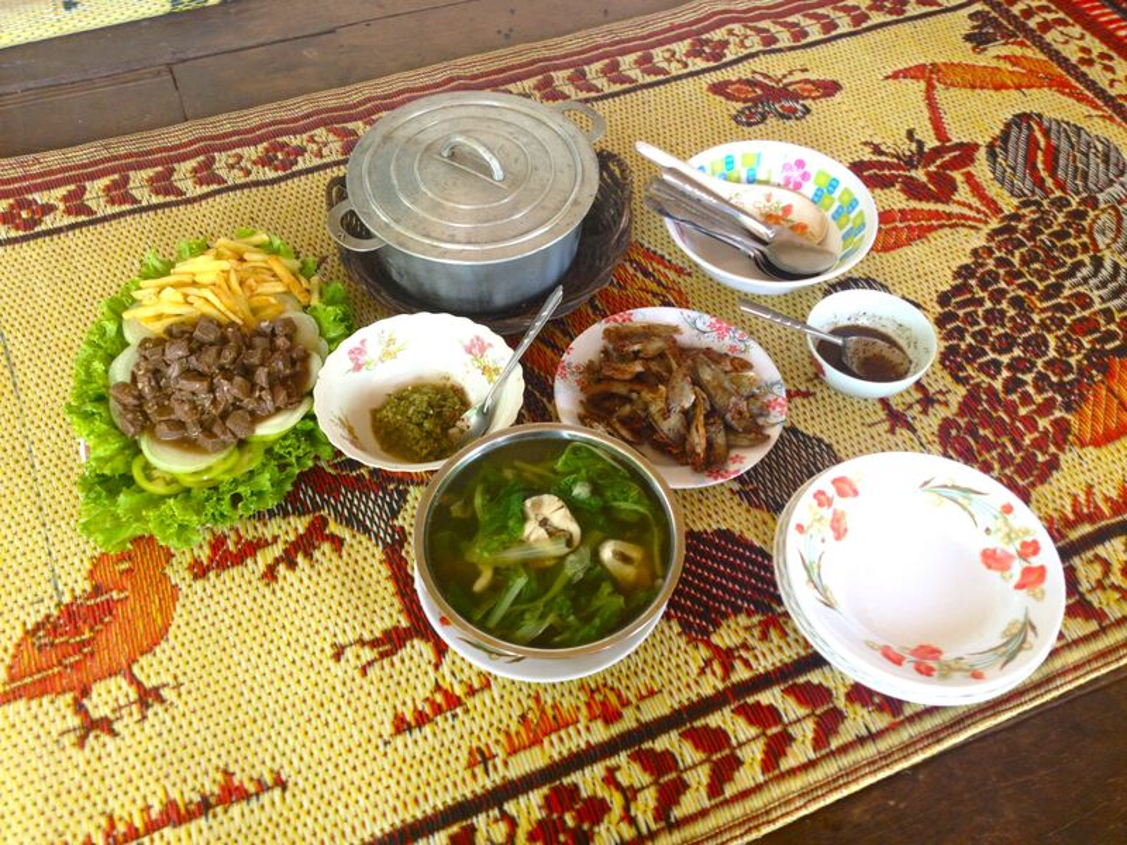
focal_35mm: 35
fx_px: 1140
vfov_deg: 40.7
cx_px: 564
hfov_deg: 52.6
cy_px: 422
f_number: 2.4
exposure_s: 1/30
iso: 50
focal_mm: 4.28
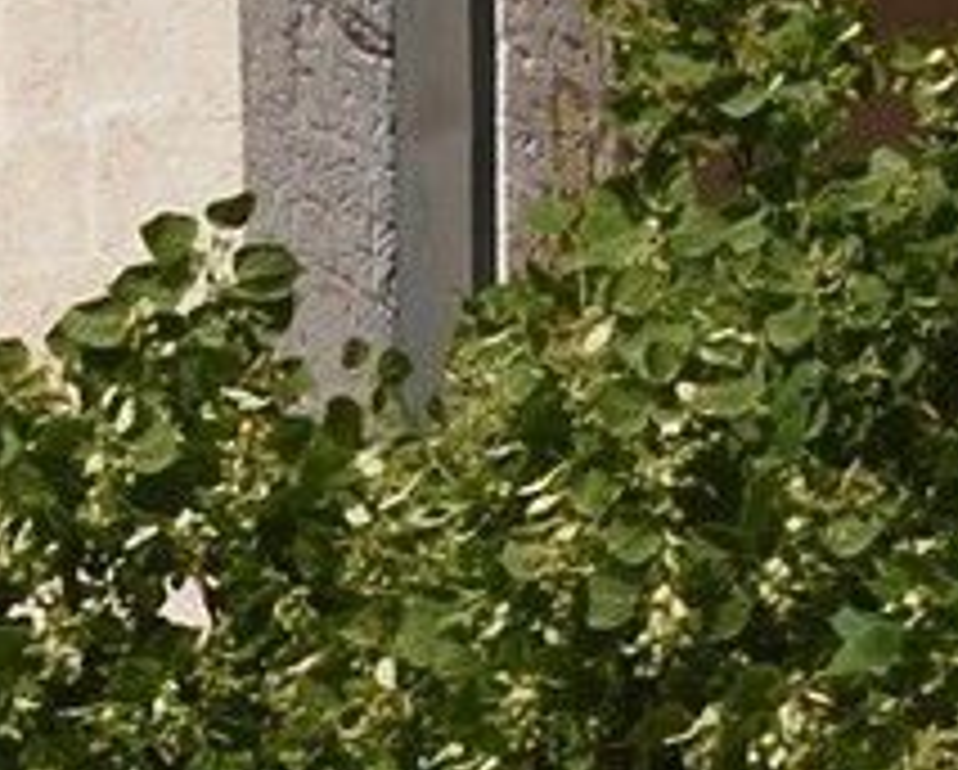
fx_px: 14991
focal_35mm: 528
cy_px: 2763
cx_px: -1273
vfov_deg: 2.9
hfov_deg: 3.6
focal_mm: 50
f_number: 14
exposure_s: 1/250
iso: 200
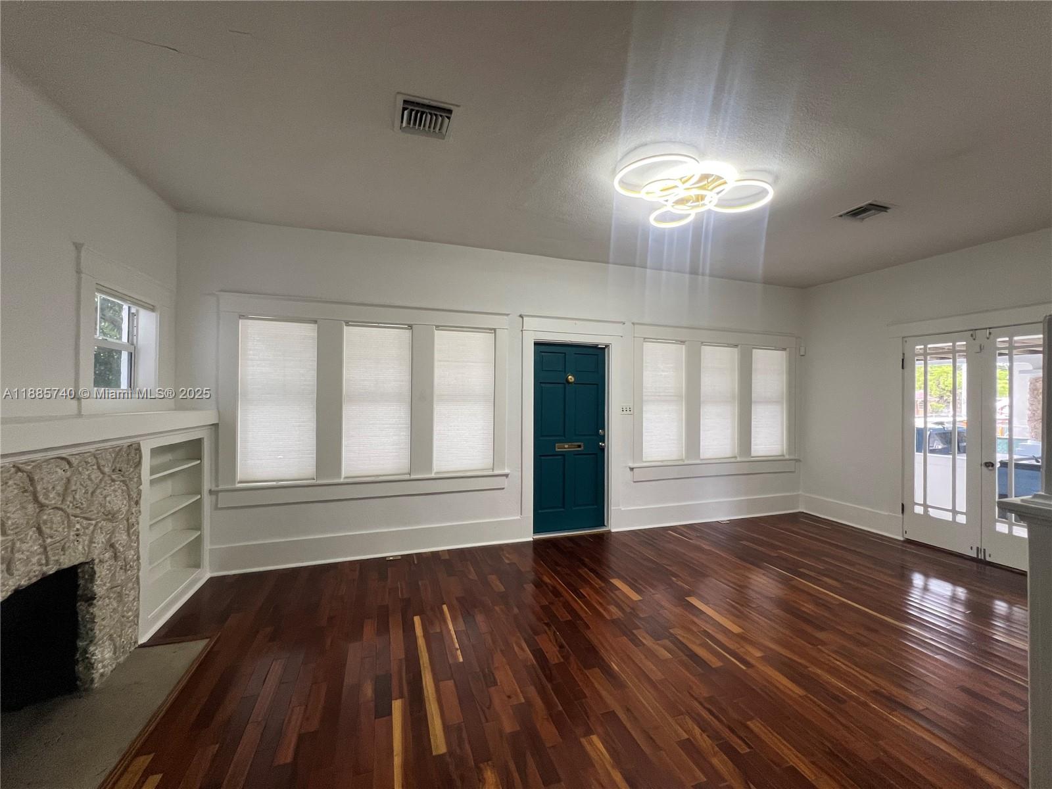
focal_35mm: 13
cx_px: 526
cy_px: 394
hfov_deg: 106.2
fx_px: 395
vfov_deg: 89.9
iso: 200
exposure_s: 1/99
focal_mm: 1.57
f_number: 1.8
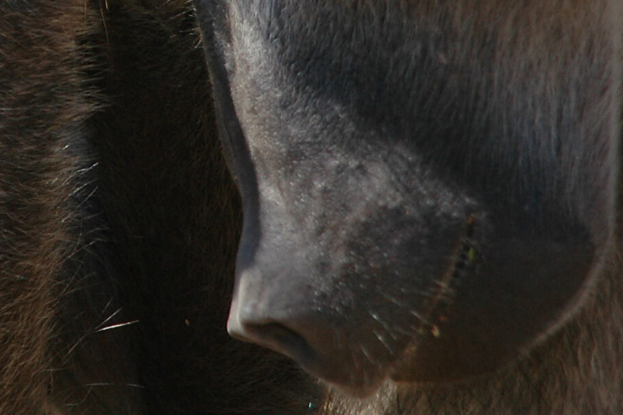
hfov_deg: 4.1
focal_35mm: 509
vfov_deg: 2.7
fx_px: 8802
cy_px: -20
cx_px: 81
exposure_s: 1/500
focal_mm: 120
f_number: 5.6
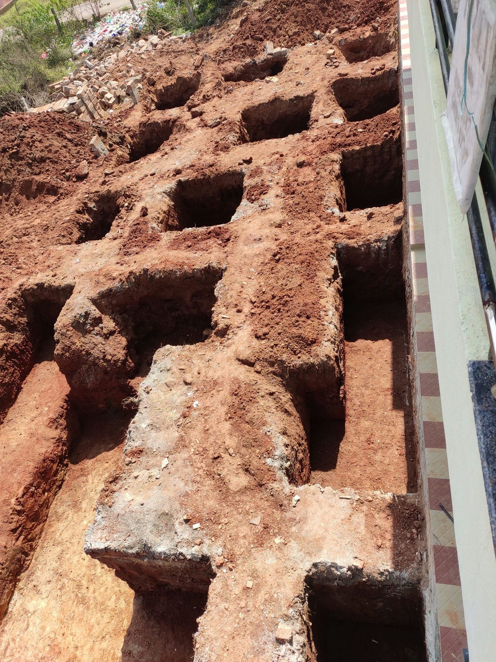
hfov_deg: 54.9
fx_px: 478
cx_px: 248
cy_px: 331
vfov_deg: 69.4
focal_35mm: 25
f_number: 1.79
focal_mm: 4.74
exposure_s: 1/936
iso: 113
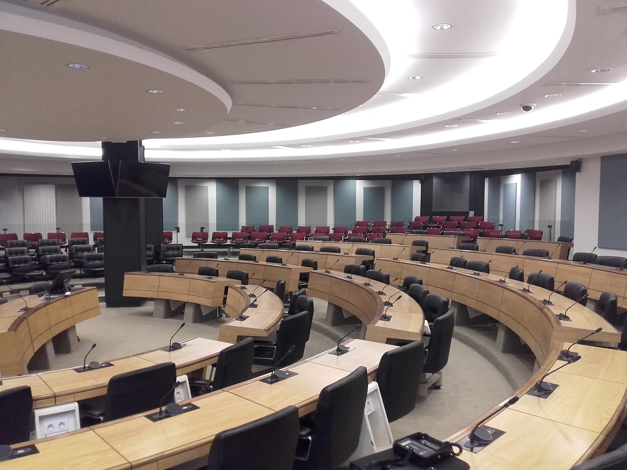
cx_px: 314
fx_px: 562
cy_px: 235
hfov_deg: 58.4
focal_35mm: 31
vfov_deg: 45.4
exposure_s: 1/33
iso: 120
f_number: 2.2
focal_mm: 3.31
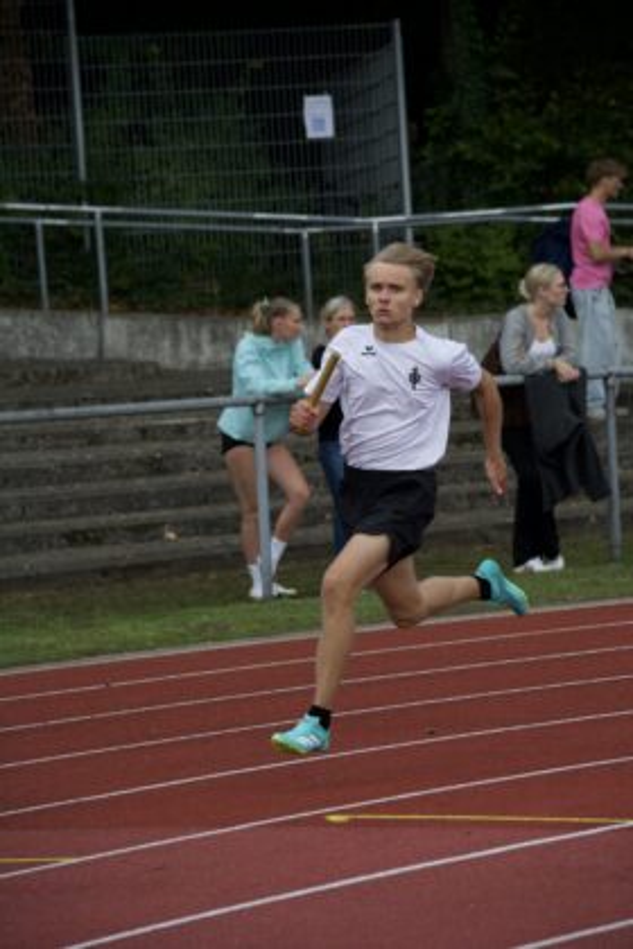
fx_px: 5143
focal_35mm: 195
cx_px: 316
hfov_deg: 7.0
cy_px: 474
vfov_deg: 10.5
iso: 400
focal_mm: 130
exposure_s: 1/1600
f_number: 5.6
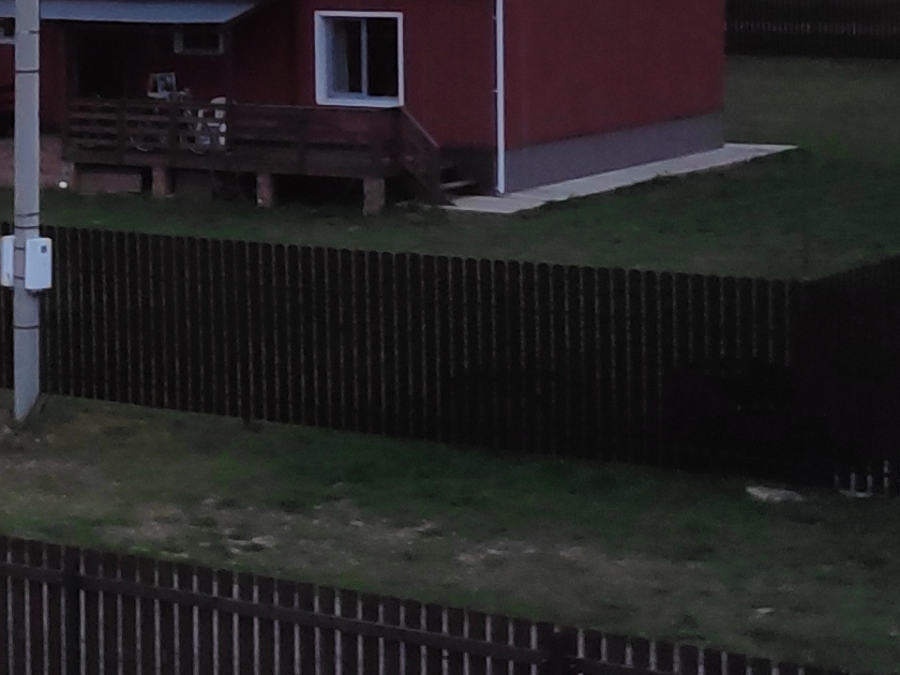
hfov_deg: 19.6
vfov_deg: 15.3
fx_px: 2496
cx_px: -96
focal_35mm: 96
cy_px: 116
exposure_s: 1/25
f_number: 1.9
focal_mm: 3.94
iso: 203
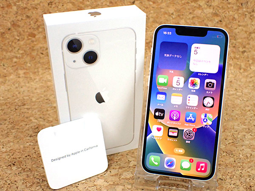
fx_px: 302
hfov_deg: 45.8
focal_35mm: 41
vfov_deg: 35.1
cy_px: 96
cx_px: 128
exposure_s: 1/160
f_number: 2.8
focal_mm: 7.31
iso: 500
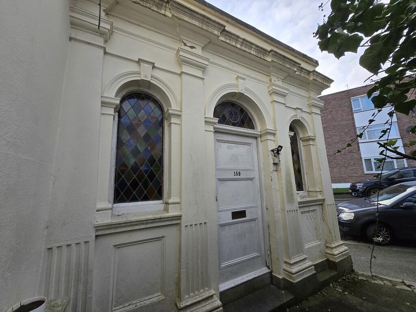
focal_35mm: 13
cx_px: 208
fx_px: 156
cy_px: 156
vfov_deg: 89.9
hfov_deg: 106.2
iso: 25
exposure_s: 1/205
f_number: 2.2
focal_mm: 1.7
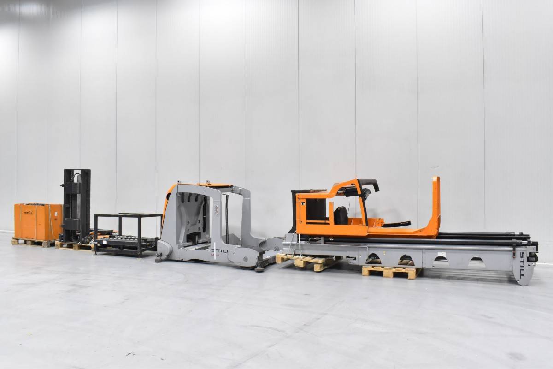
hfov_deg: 61.9
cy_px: 184
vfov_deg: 43.6
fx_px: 461
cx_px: 276
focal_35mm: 30
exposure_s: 1/15
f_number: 10
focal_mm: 20
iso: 1600
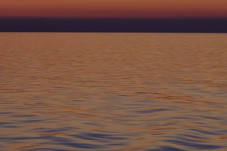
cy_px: 39
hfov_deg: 10.1
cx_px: -167
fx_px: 1217
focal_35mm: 193
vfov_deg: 7.1
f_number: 2.8
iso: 400
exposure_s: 1/50
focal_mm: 17.49
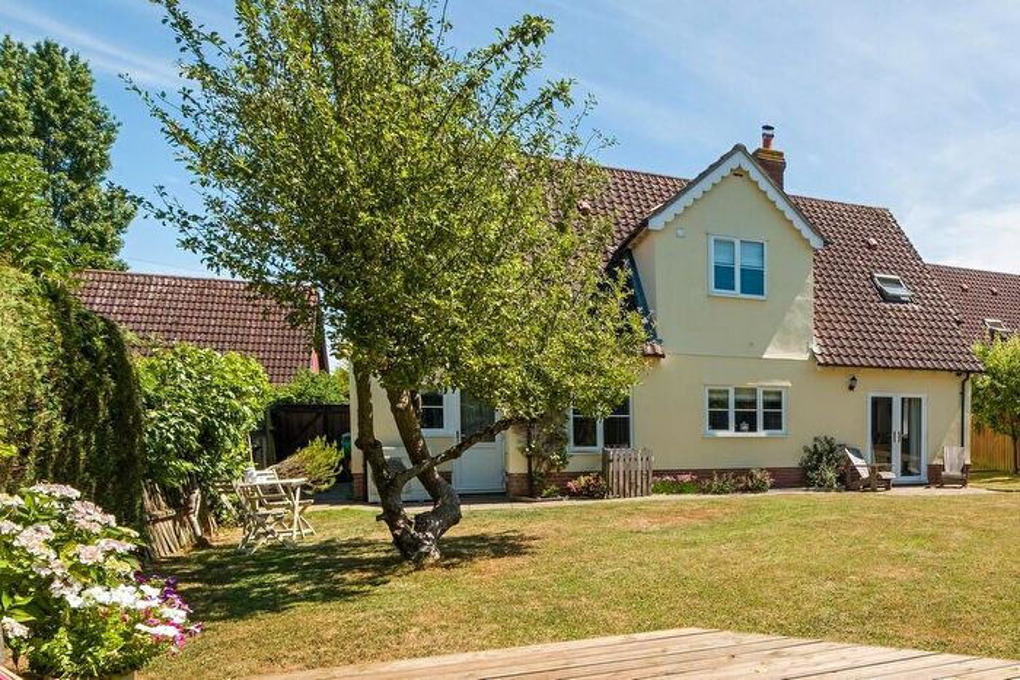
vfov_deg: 77.4
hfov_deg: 100.4
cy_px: 340
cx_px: 510
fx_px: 425
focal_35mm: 15
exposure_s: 1/250
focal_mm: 9.7
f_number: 9
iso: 160
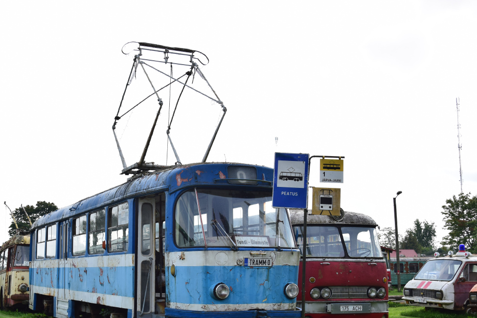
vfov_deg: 25.9
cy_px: 192
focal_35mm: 52
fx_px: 689
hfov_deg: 37.9
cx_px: 178
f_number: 6.3
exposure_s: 1/500
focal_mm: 26
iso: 200
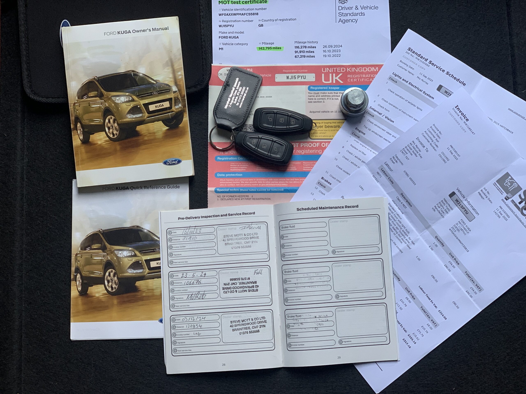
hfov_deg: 36.8
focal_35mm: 52
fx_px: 790
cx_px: 263
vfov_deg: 28.0
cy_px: 197
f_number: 2.4
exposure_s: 1/122
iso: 100
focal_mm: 6
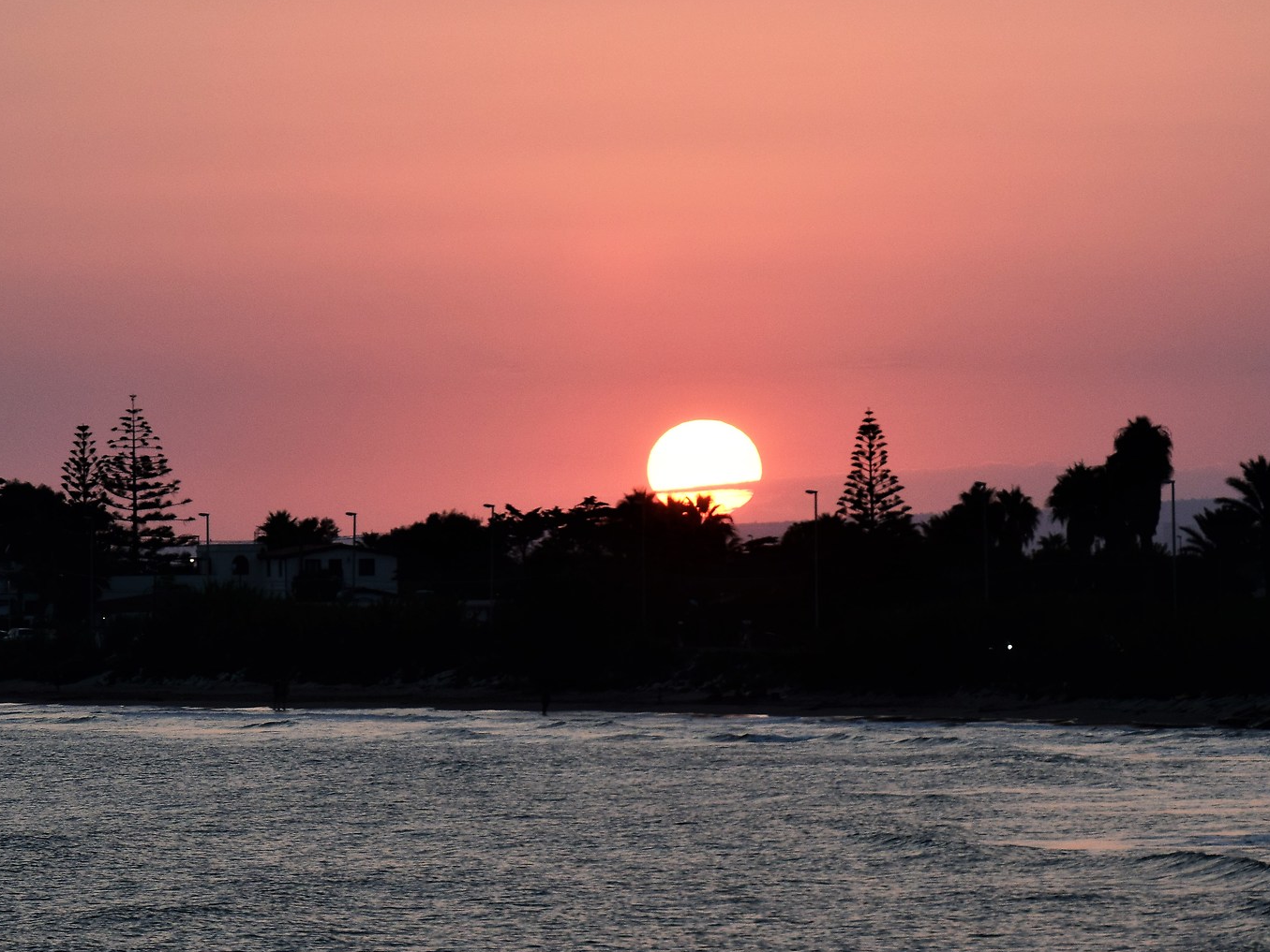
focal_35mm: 332
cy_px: 349
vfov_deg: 4.5
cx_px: 696
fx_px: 12184
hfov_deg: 6.0
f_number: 10
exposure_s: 1/200
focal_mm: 130
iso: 400
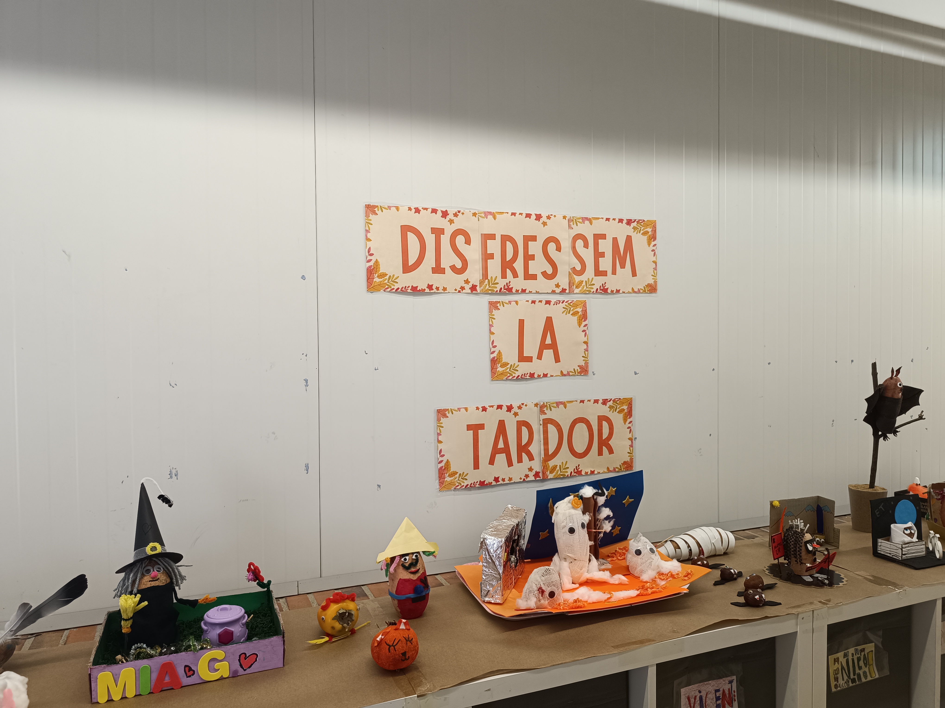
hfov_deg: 71.6
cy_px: 354
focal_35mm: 24
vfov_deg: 56.8
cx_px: 472
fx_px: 655
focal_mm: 6.14
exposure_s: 1/100
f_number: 1.65
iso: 872
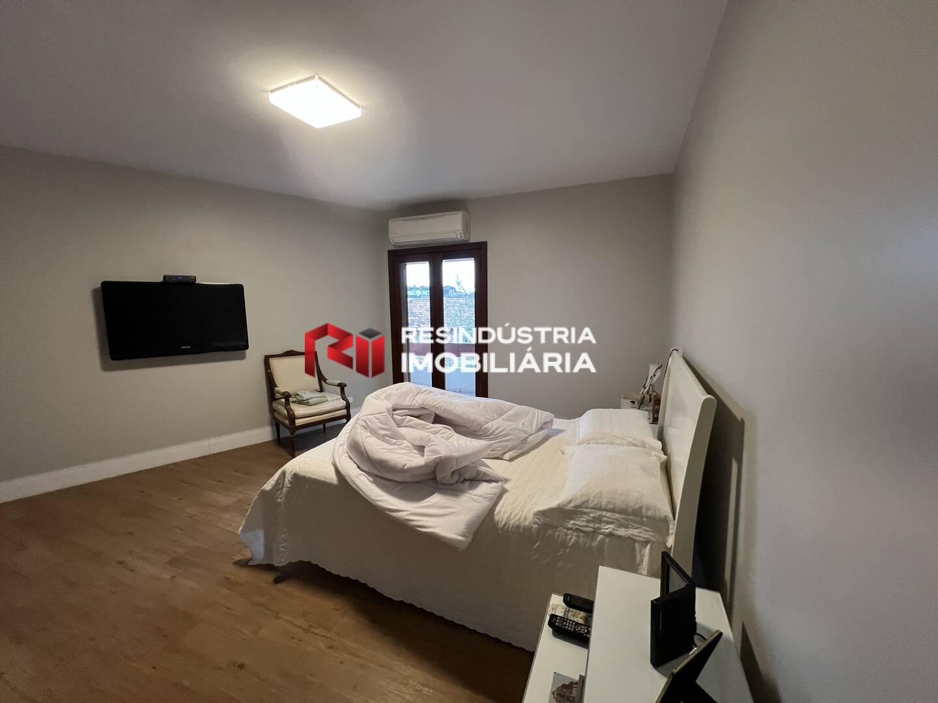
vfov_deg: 89.9
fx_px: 352
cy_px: 352
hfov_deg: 106.2
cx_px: 469
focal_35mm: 13
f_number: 1.8
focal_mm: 1.57
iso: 250
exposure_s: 1/60
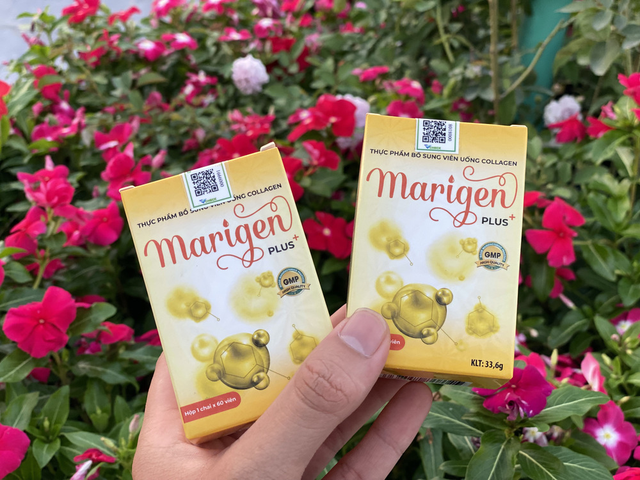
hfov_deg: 36.8
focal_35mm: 52
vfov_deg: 28.0
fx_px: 961
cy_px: 240
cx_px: 320
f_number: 2
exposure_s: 1/100
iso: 64
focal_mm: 6
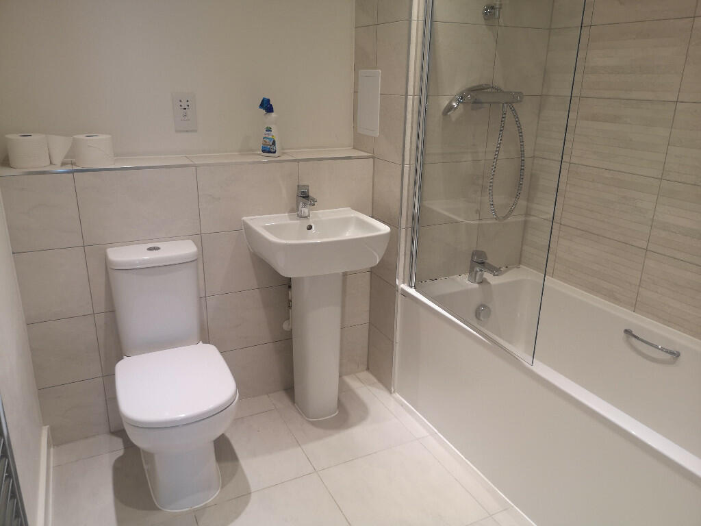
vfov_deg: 51.4
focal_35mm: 27
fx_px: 547
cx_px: 350
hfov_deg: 65.3
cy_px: 263
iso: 100
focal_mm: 5.58
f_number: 1.8
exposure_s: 1/50
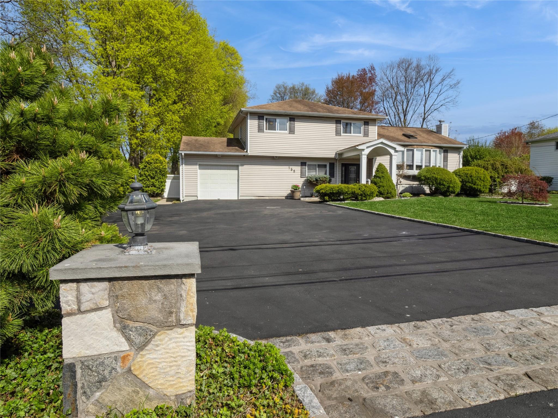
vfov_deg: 66.0
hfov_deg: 81.7
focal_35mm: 20
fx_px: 322
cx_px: 279
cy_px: 209
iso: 200
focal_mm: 10
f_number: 8
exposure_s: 1/800
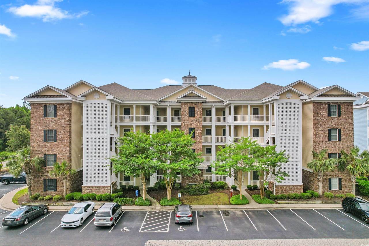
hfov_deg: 78.6
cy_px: 123
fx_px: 225
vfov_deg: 57.2
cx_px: 184
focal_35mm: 22
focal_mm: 8.38
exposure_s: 1/400
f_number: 2.8
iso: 100
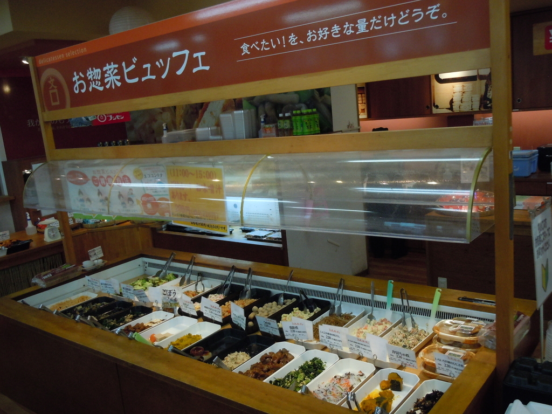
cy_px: 207
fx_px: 526
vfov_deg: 42.9
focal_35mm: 33
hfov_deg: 55.4
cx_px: 276
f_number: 4
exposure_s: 1/125
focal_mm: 5.9
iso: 400
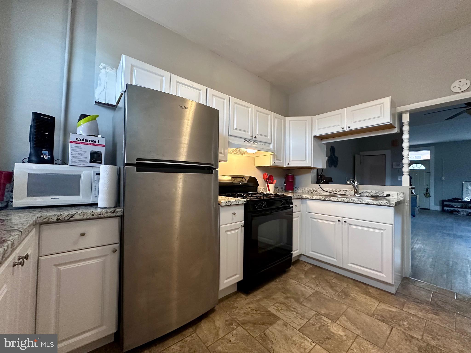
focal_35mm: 14
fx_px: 190
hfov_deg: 102.1
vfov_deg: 85.7
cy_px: 176
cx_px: 236
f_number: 2.2
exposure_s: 1/60
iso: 400
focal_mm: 2.22
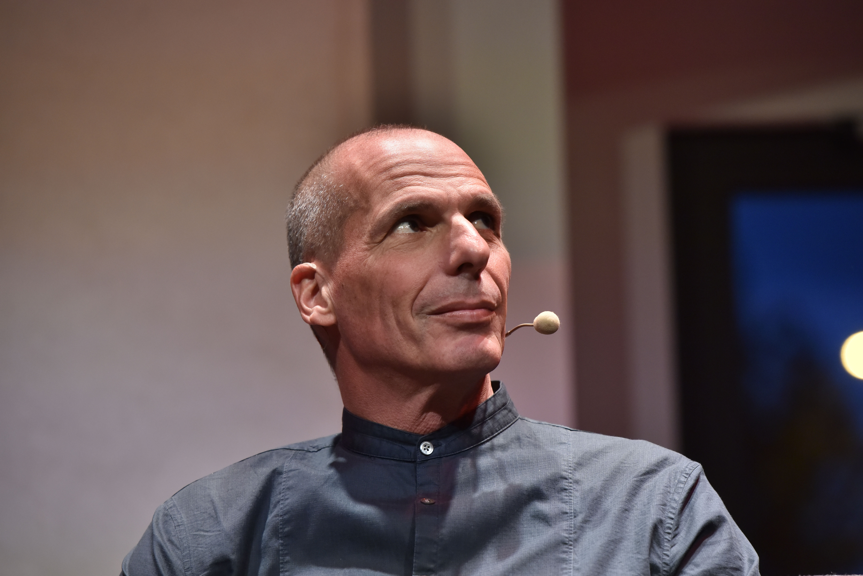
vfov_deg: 6.9
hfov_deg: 10.3
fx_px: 4796
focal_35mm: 200
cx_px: 432
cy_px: 288
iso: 2000
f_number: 4.5
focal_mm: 200
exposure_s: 1/400
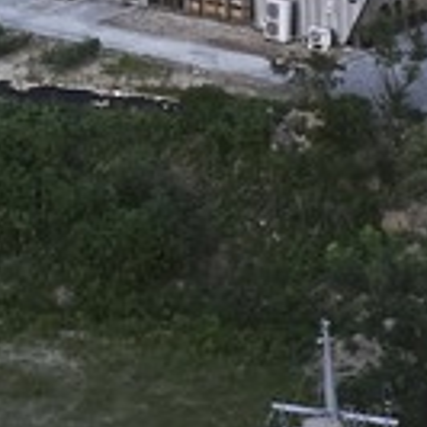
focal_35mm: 213
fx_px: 2973
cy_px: -986
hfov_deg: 8.1
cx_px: -188
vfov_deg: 7.1
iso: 100
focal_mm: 12.29
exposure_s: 1/320
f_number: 2.8
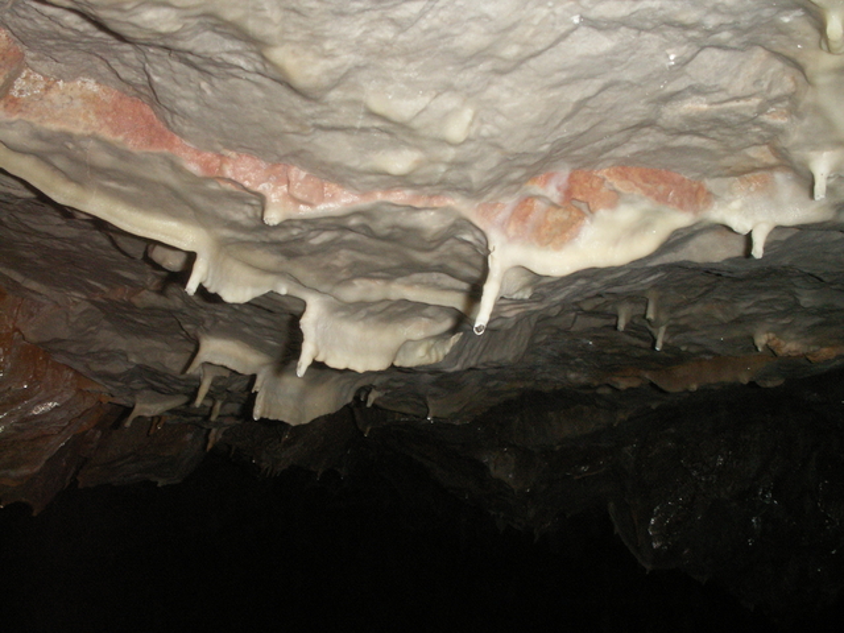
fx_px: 902
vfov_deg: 38.7
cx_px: 422
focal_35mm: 37
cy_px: 316
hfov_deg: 50.1
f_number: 7.1
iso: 160
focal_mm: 7.7
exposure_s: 1/40
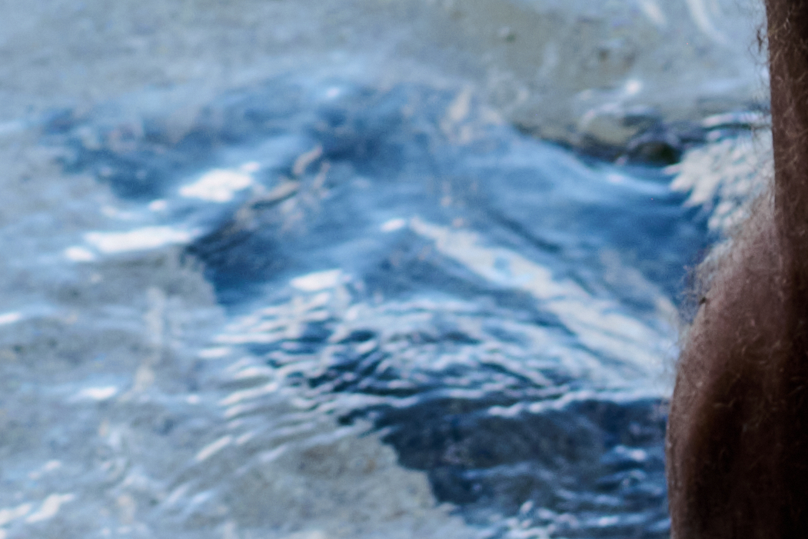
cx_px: -248
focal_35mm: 275
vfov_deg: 4.6
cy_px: -1542
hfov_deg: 7.4
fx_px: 6173
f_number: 4
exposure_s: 1/640
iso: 500
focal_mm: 35
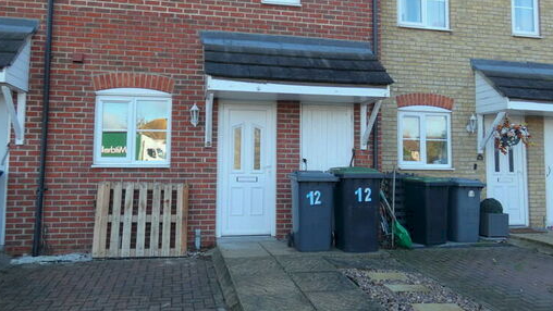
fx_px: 440
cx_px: 282
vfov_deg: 38.8
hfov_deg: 64.3
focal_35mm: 30
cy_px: 128
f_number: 2.8
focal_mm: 3.6
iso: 80
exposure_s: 1/160
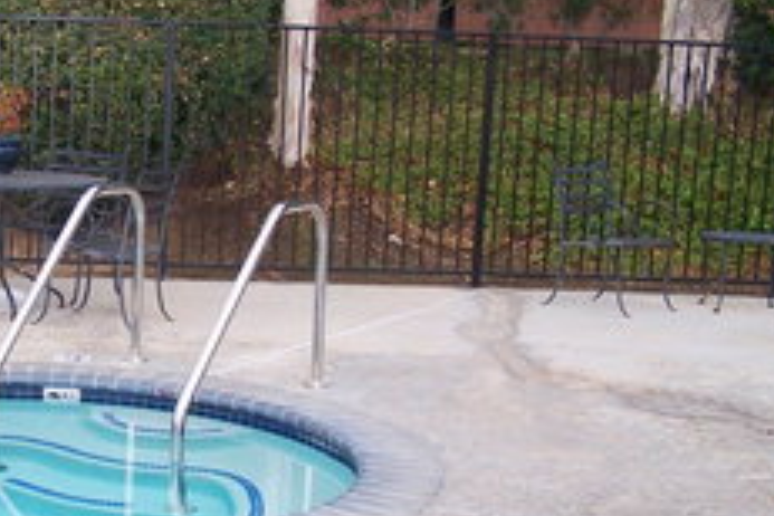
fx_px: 1569
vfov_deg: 18.6
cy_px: 362
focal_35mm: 73
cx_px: 89
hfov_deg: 26.8
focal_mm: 6.3
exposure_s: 1/180
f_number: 2.8
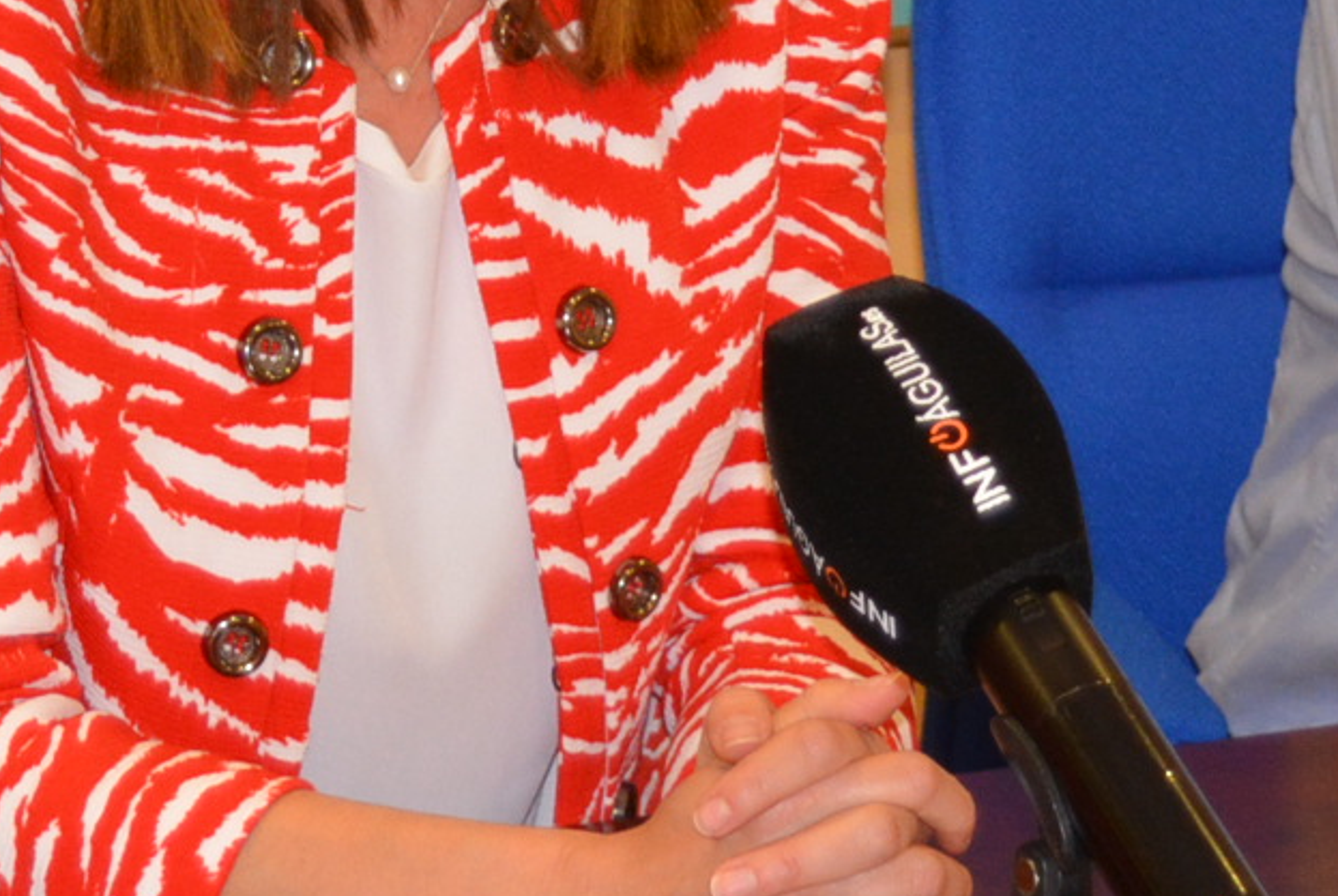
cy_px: -191
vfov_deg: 6.3
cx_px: 354
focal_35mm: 216
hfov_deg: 9.5
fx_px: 8037
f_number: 4.2
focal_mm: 30
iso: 640
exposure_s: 1/60
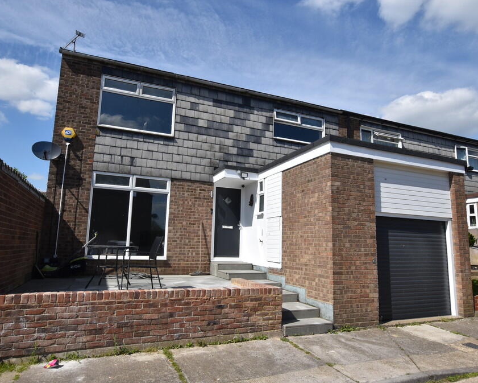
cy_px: 193
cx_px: 241
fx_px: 340
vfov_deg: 58.8
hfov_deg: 70.3
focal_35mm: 24
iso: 200
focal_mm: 14
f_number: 10
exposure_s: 1/400
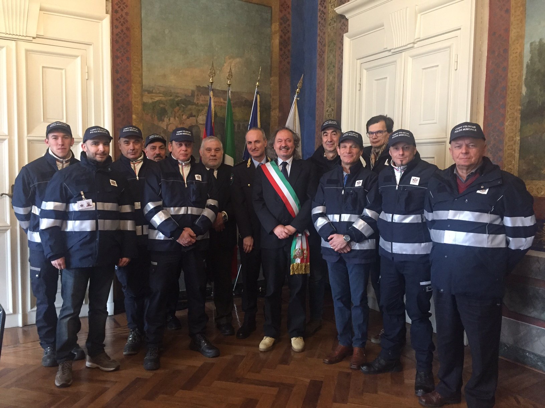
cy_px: 204
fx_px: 457
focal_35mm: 29
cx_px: 272
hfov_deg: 61.7
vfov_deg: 48.2
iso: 250
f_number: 2.2
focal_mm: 4.15
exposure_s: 1/33
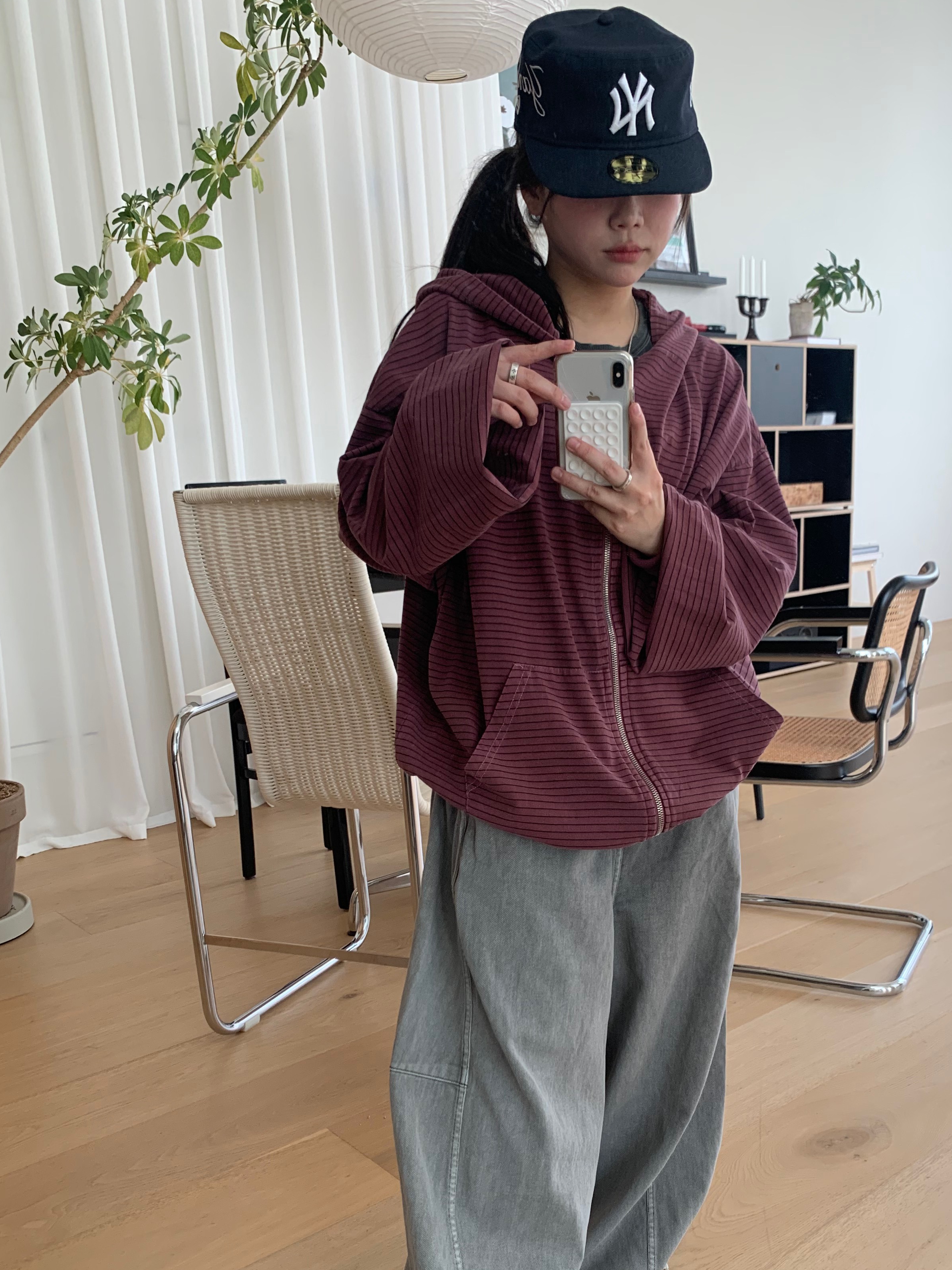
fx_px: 1210
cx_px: 526
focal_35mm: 33
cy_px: 770
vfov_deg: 54.9
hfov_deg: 42.9
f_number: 1.8
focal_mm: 4.25
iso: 64
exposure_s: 1/121
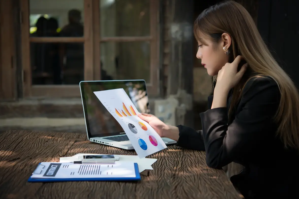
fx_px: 507
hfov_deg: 32.9
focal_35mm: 61
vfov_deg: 22.3
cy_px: 99
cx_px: 148
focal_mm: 60
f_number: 3.5
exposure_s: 1/160
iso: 400
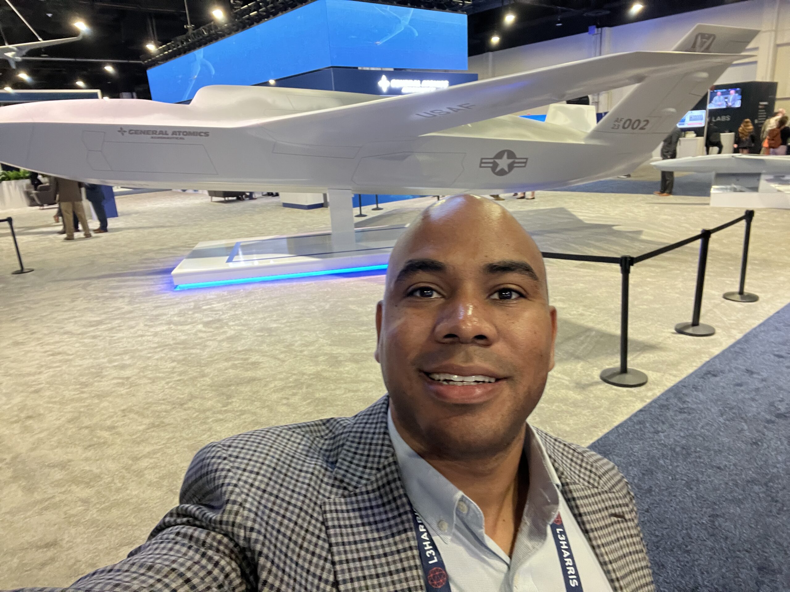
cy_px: 296
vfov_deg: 58.9
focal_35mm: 23
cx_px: 395
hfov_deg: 73.9
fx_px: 525
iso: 400
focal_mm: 2.71
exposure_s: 1/40
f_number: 2.2
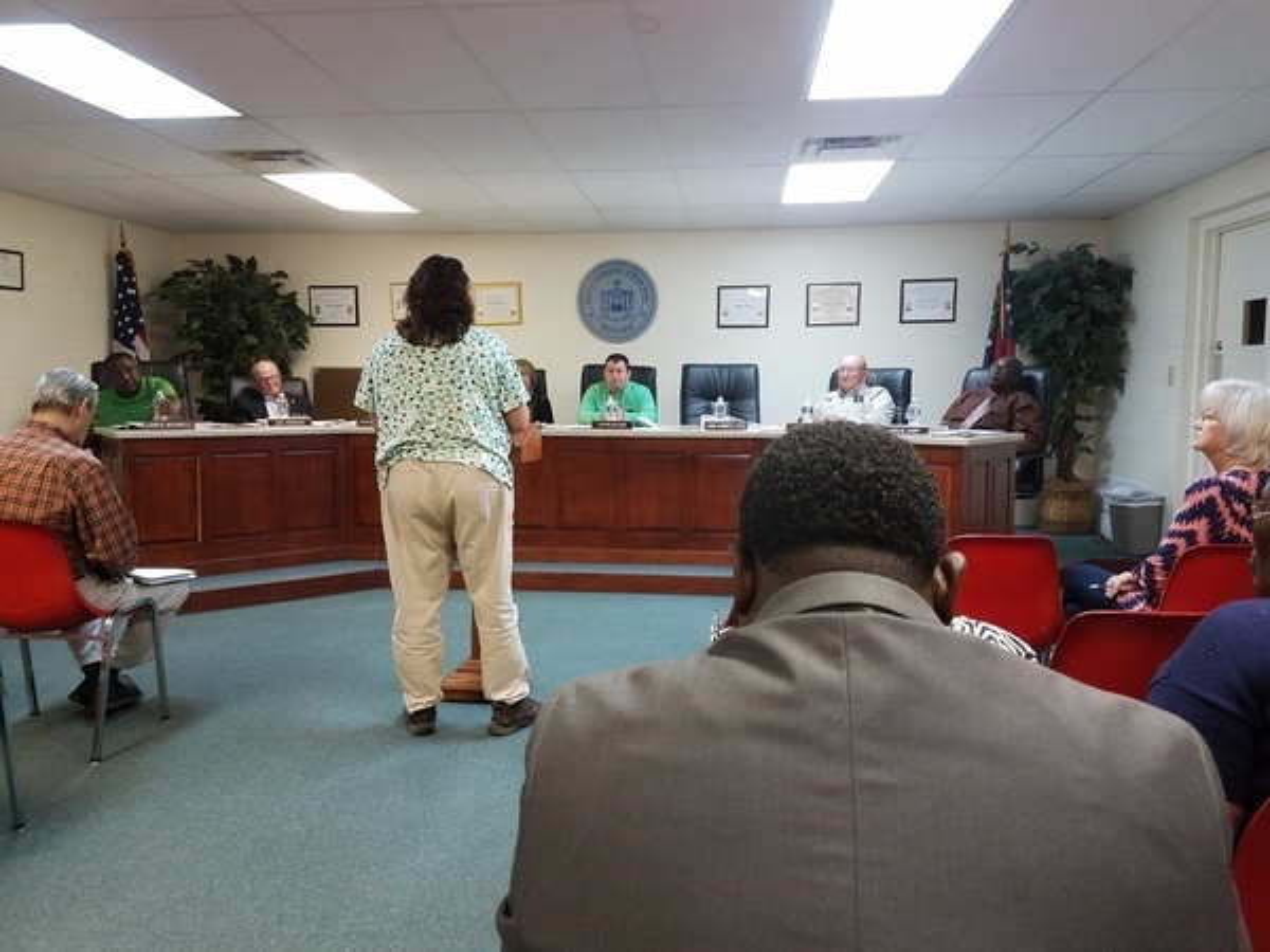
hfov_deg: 67.3
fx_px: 954
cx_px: 635
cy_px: 476
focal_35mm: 26
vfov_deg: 53.1
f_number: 1.7
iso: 160
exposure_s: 1/40
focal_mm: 4.2
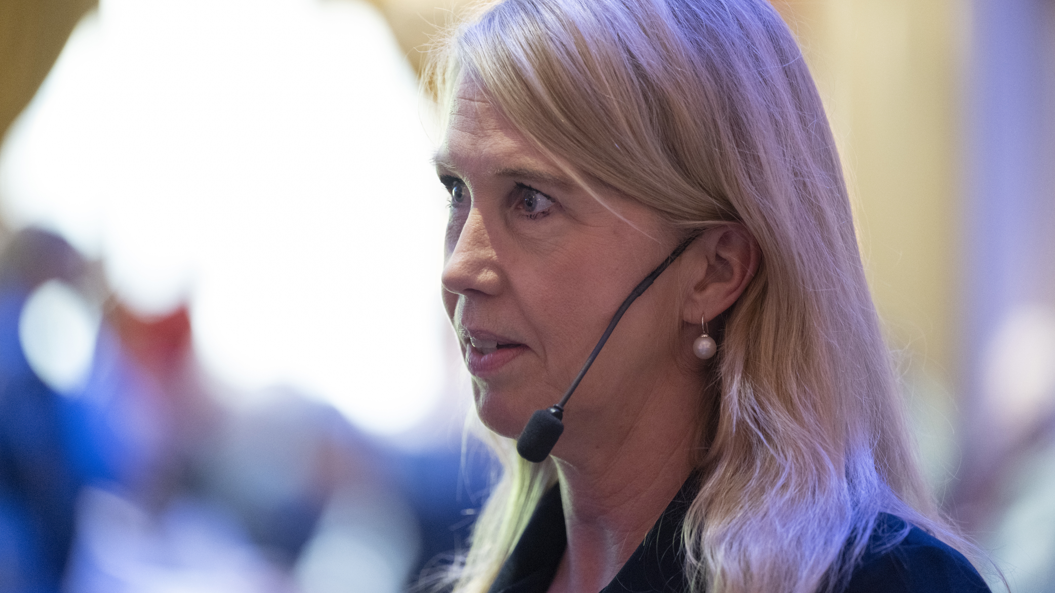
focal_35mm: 210
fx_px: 5875
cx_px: 528
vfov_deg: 5.8
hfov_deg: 10.3
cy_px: 292
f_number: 2.8
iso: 4000
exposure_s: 1/50
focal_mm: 200
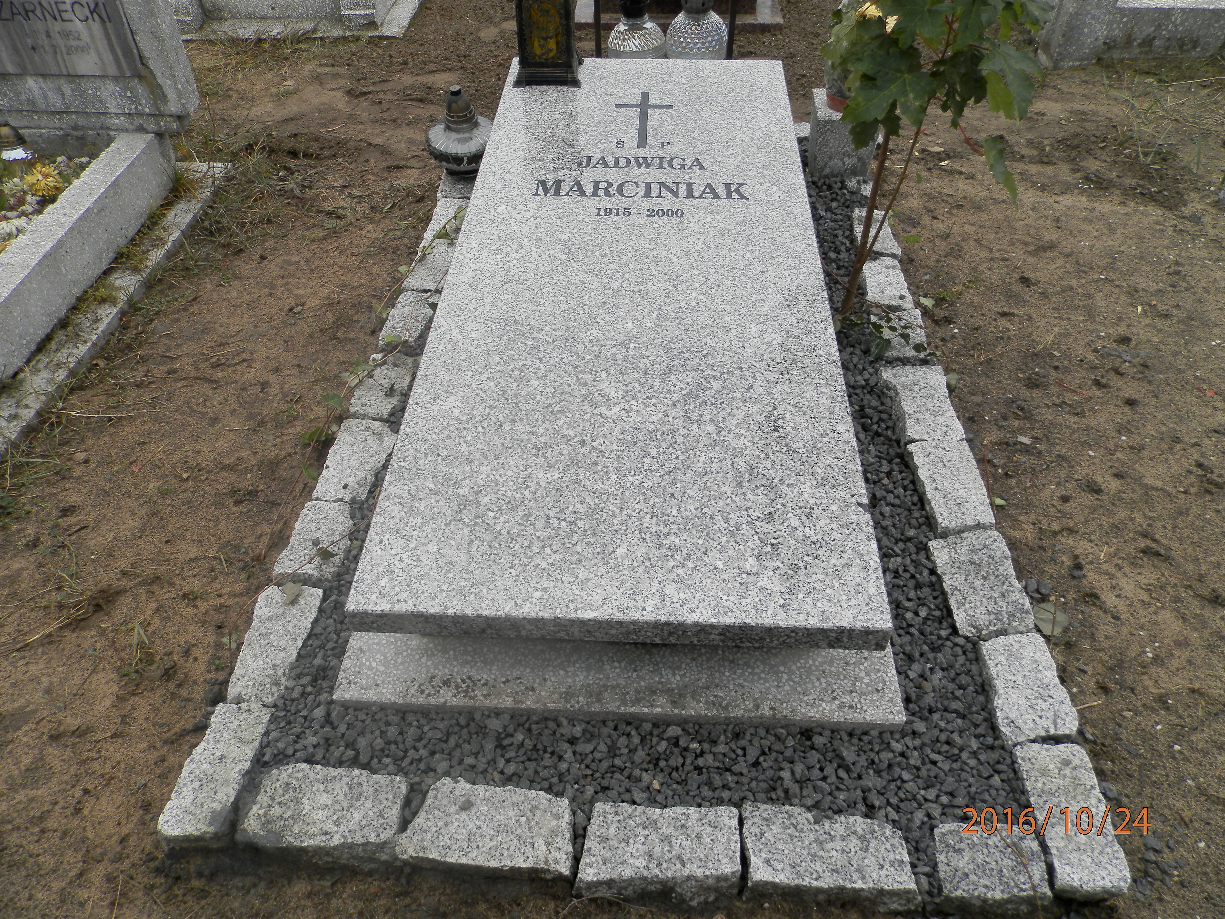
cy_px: 460
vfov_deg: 54.9
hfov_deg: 69.4
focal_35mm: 25
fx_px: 885
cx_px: 612
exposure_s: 1/250
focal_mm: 4.5
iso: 80
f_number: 3.1
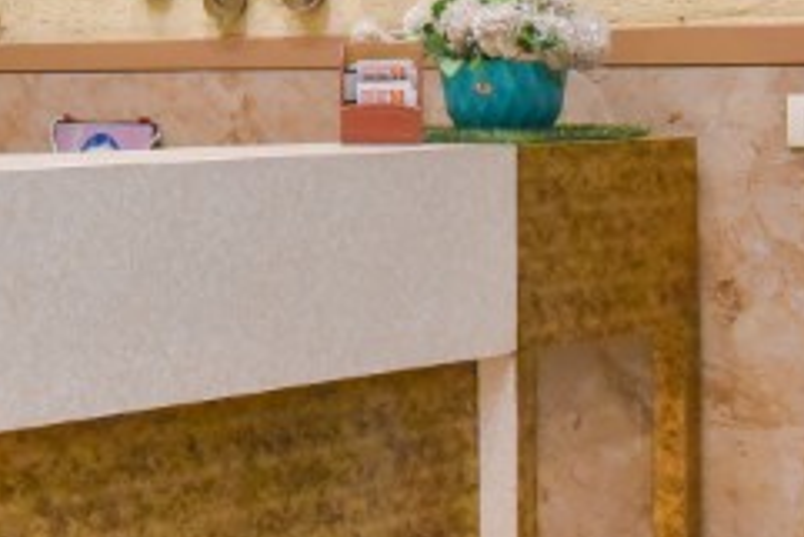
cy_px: 35
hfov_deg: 26.8
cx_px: 35
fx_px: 1609
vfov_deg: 18.6
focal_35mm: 72
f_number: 8
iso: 2500
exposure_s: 1/50
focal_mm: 16
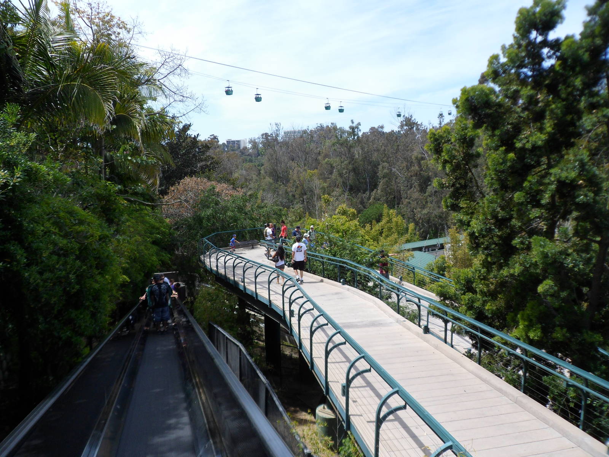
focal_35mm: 27
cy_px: 228
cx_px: 304
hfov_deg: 65.3
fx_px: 475
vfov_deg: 51.4
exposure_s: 1/750
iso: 80
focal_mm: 4.9
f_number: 3.3
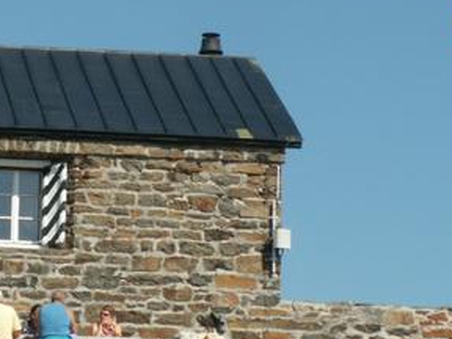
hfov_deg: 7.3
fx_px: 3539
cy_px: 60
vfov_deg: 5.5
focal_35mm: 271
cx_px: 39
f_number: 8
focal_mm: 19.98
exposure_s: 1/200
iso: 50
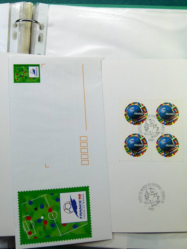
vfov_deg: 47.9
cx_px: 94
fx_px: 281
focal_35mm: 39
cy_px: 124
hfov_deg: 36.8
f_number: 4
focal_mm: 7
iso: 100
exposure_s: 1/125
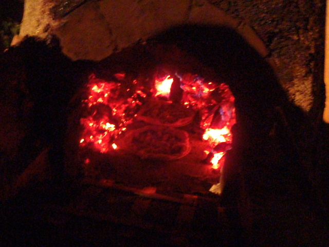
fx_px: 361
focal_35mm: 38
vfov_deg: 37.7
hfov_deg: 49.0
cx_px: 164
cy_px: 124
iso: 2500
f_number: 4.6
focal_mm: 6.83
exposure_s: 1/2
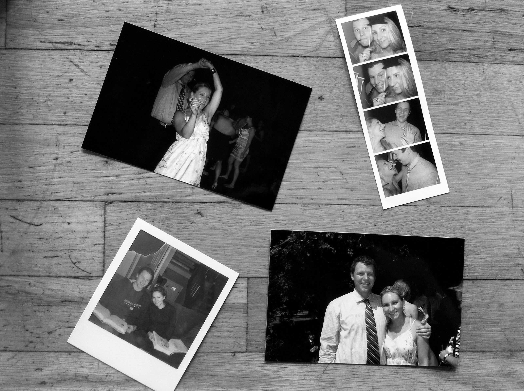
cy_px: 196
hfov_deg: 52.7
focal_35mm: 35
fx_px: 529
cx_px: 262
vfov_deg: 40.6
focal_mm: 3.85
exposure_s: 1/30
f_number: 2.8
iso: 80
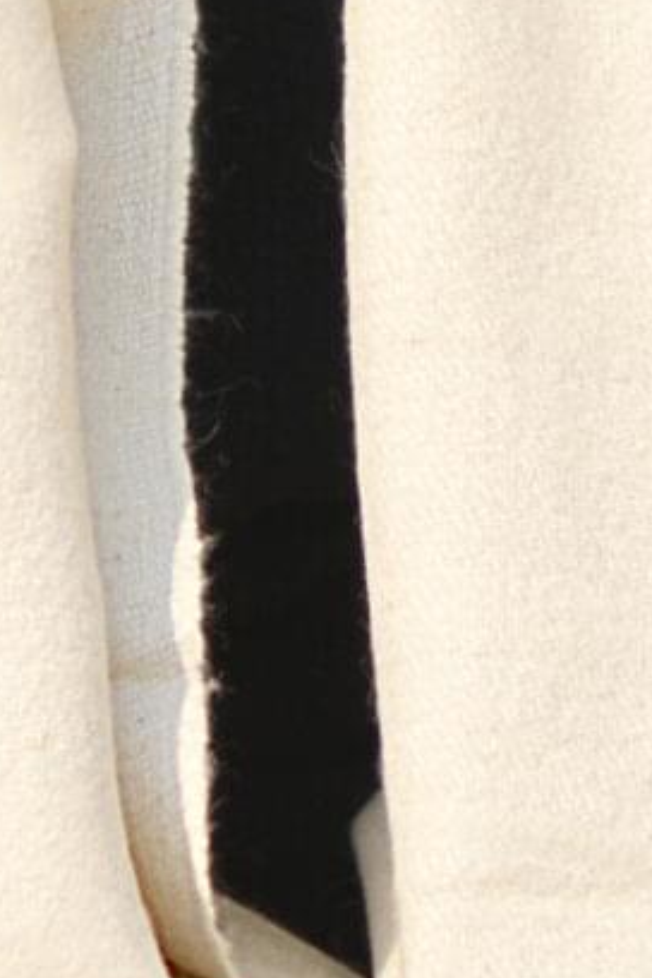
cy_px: -31
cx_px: 572
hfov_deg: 1.3
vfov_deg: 2.0
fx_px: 28142
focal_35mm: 1036
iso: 200
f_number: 4
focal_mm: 110
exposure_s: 1/3200
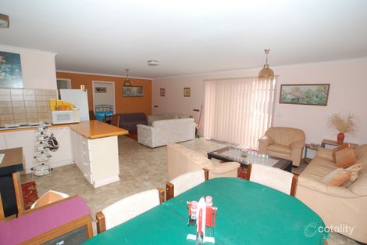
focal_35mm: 16
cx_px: 184
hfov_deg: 95.0
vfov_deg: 72.0
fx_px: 168
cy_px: 122
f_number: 6.3
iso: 900
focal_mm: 11
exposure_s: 1/60
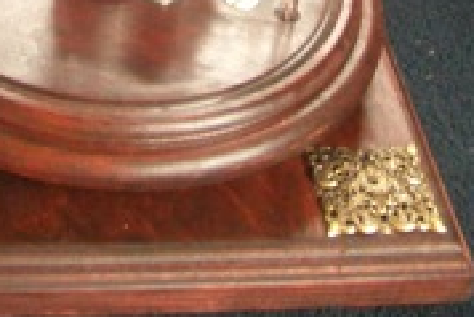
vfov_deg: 9.9
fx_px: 1726
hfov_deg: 15.6
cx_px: 154
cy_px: -280
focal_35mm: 131
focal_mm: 5.8
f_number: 2.6
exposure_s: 1/15
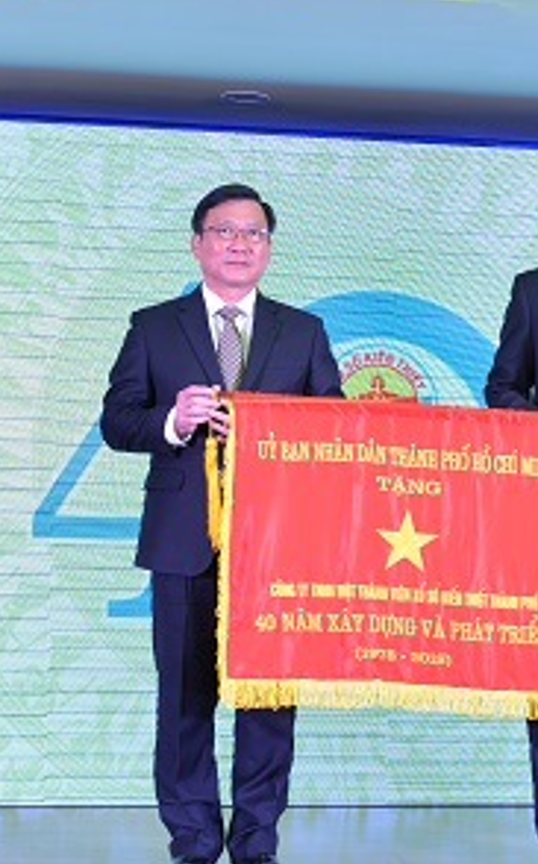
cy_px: 426
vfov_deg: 27.5
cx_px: 394
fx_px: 1765
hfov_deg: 17.3
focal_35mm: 75
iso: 500
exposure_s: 1/100
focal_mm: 36
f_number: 4.5
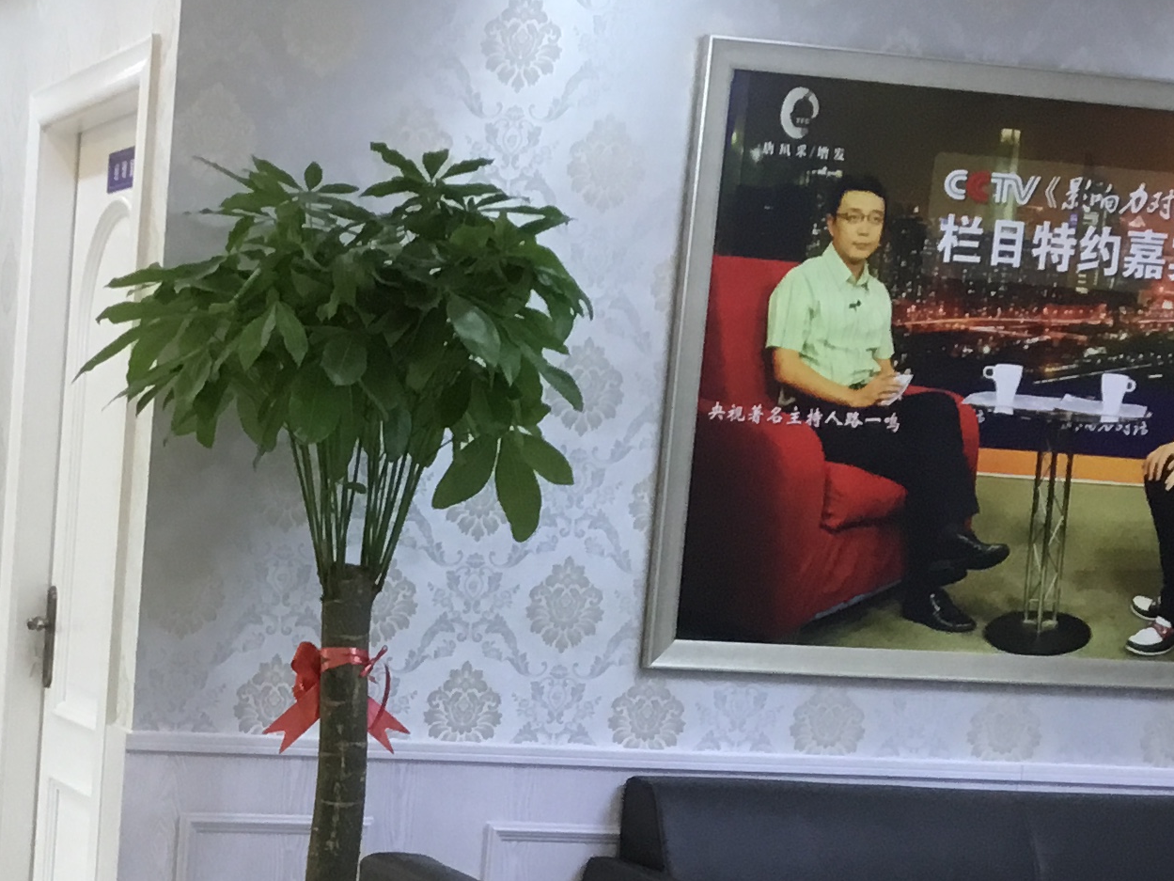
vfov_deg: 17.9
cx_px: 36
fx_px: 2747
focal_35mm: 81
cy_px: 825
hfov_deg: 23.2
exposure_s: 1/33
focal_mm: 3.3
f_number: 2.4
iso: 64
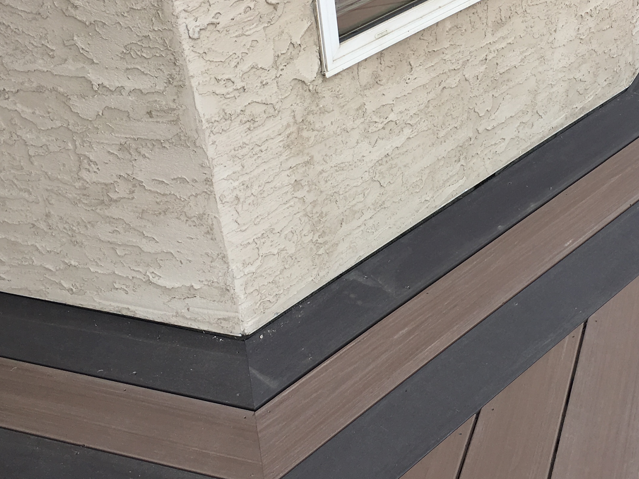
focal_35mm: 55
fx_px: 1015
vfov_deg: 26.5
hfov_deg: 34.3
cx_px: 469
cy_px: 175
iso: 25
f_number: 2.2
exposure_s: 1/587
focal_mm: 4.15
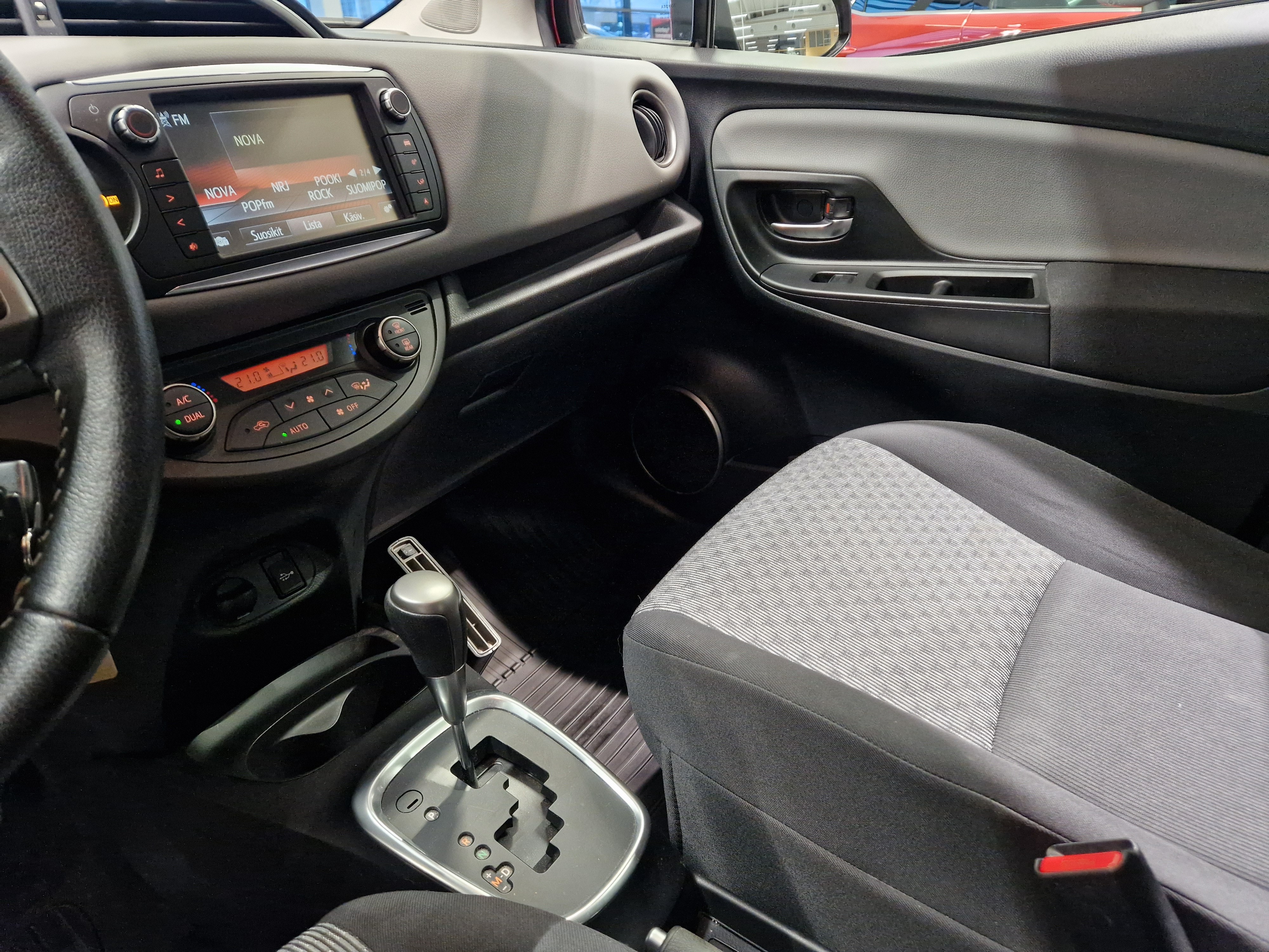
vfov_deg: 58.9
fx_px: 843
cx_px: 634
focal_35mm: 23
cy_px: 476
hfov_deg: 73.9
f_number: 1.8
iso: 640
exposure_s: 1/100
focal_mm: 5.4
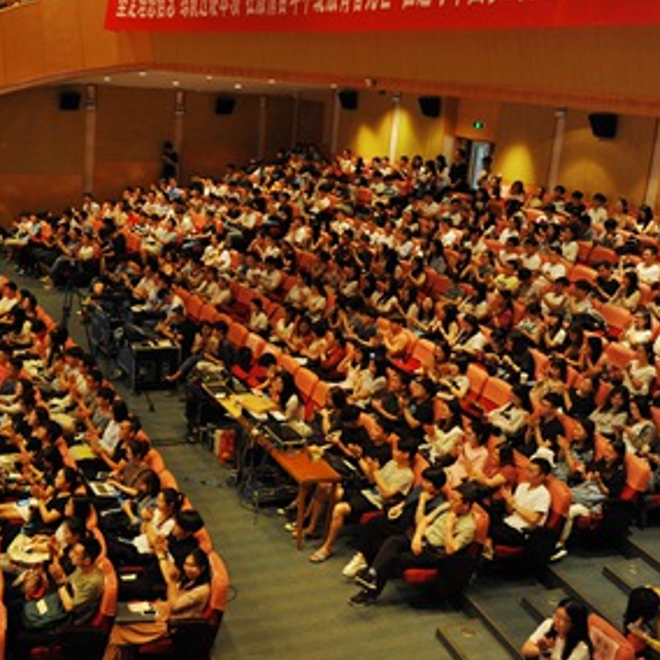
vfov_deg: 39.1
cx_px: 207
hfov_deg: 38.6
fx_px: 928
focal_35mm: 43
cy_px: 299
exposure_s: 1/60
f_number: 3.5
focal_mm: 24
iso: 1000
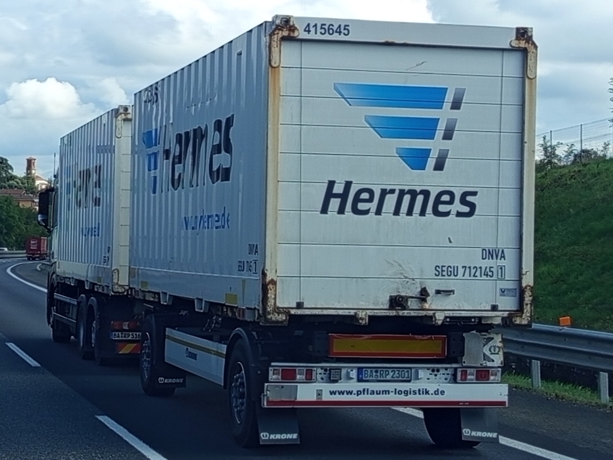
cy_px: 230
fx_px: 425
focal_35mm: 24
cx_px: 306
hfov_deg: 71.6
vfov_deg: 56.8
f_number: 1.7
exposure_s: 1/600
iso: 51
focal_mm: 5.24
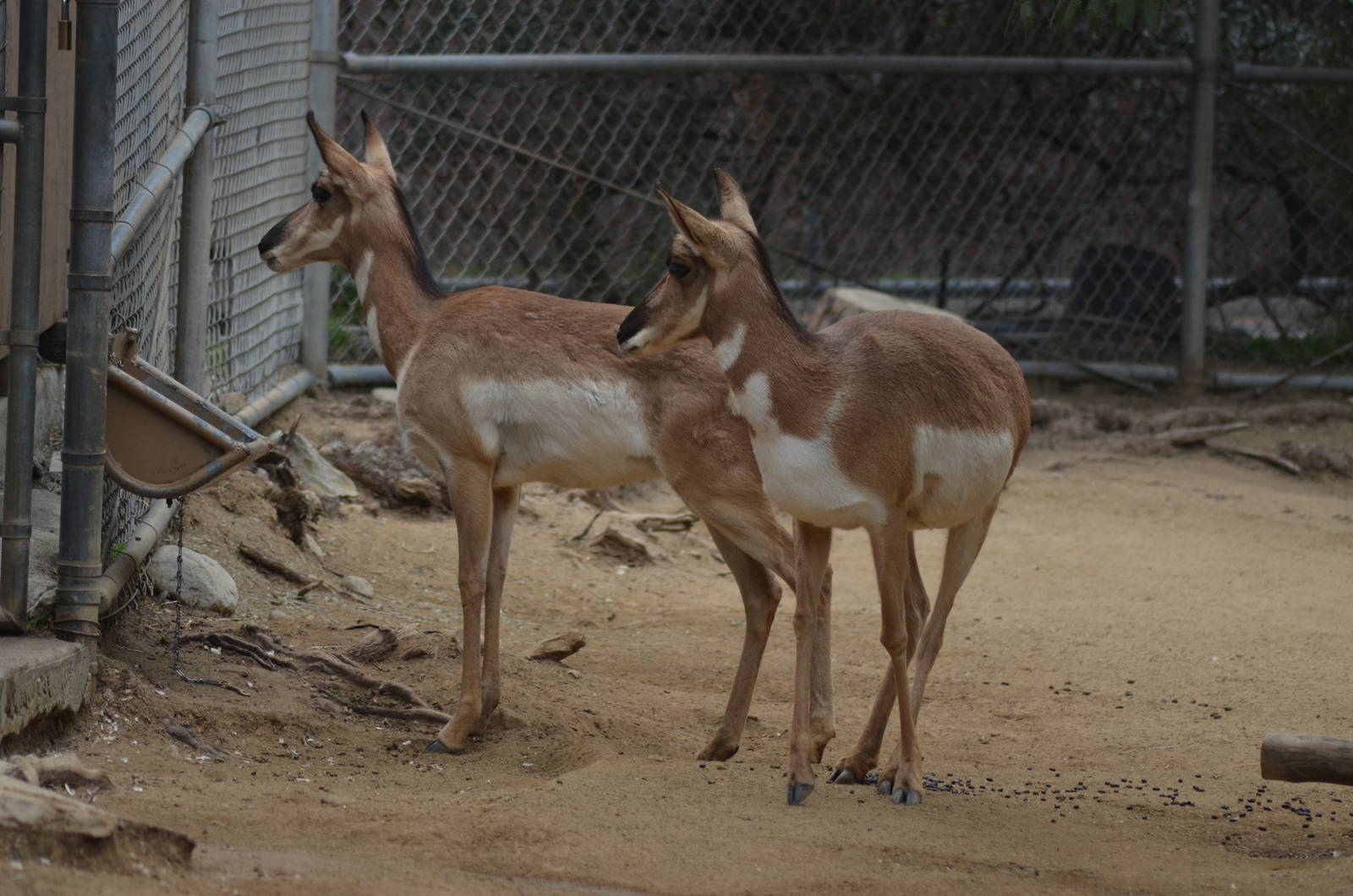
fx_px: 11252
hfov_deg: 6.9
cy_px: 448
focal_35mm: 300
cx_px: 676
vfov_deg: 4.6
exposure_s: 1/1000
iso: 560
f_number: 4.8
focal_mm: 200
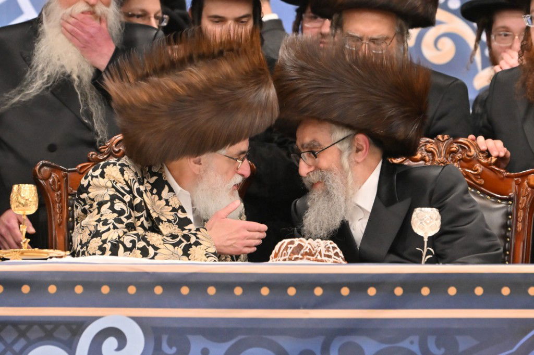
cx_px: 267
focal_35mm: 300
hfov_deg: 6.9
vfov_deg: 4.6
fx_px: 4448
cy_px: 178
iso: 1250
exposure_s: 1/320
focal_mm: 200
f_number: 4
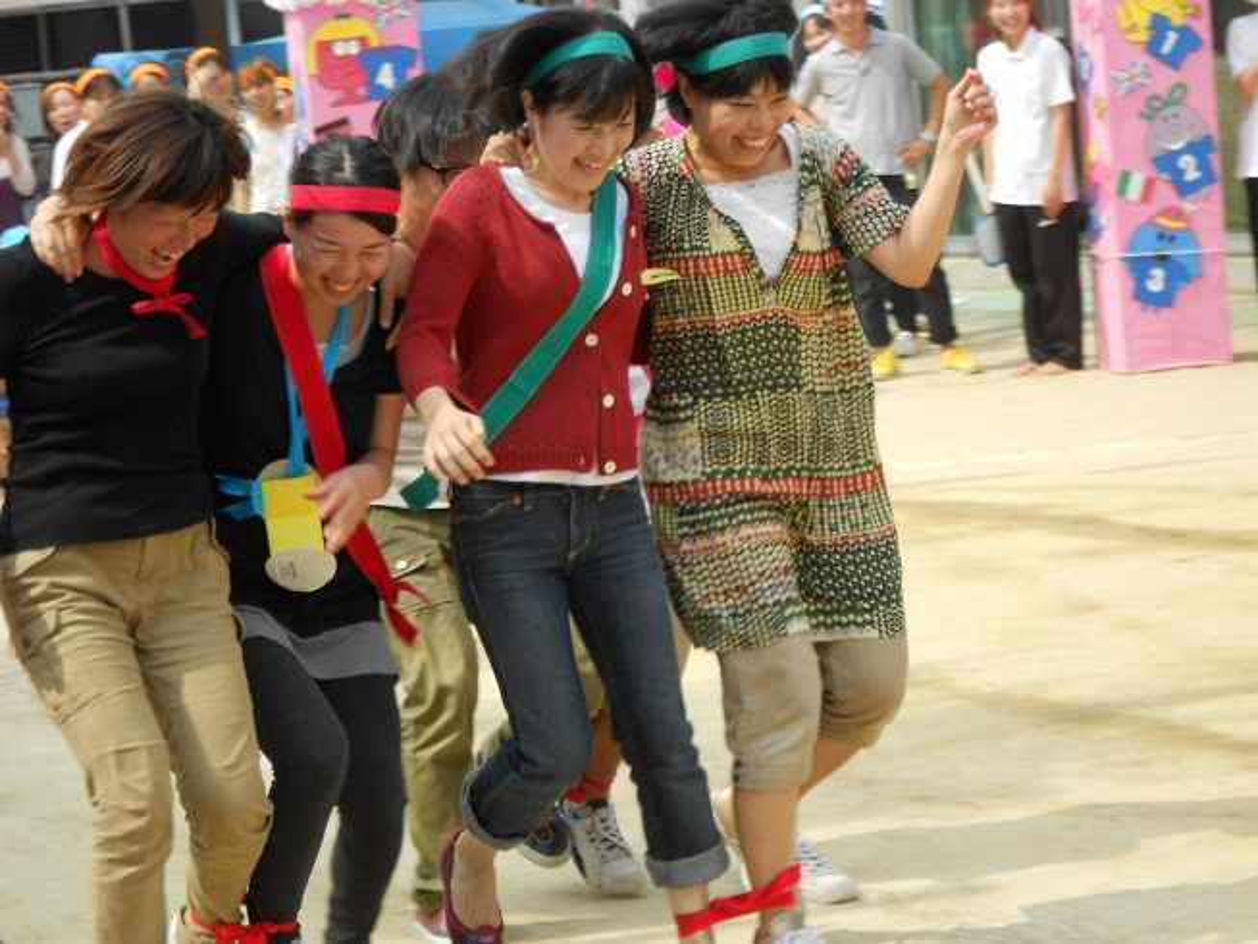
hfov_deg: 15.2
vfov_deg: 11.4
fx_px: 4725
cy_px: 472
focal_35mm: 130
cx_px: 629
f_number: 6.5
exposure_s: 1/160
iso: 80
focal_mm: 23
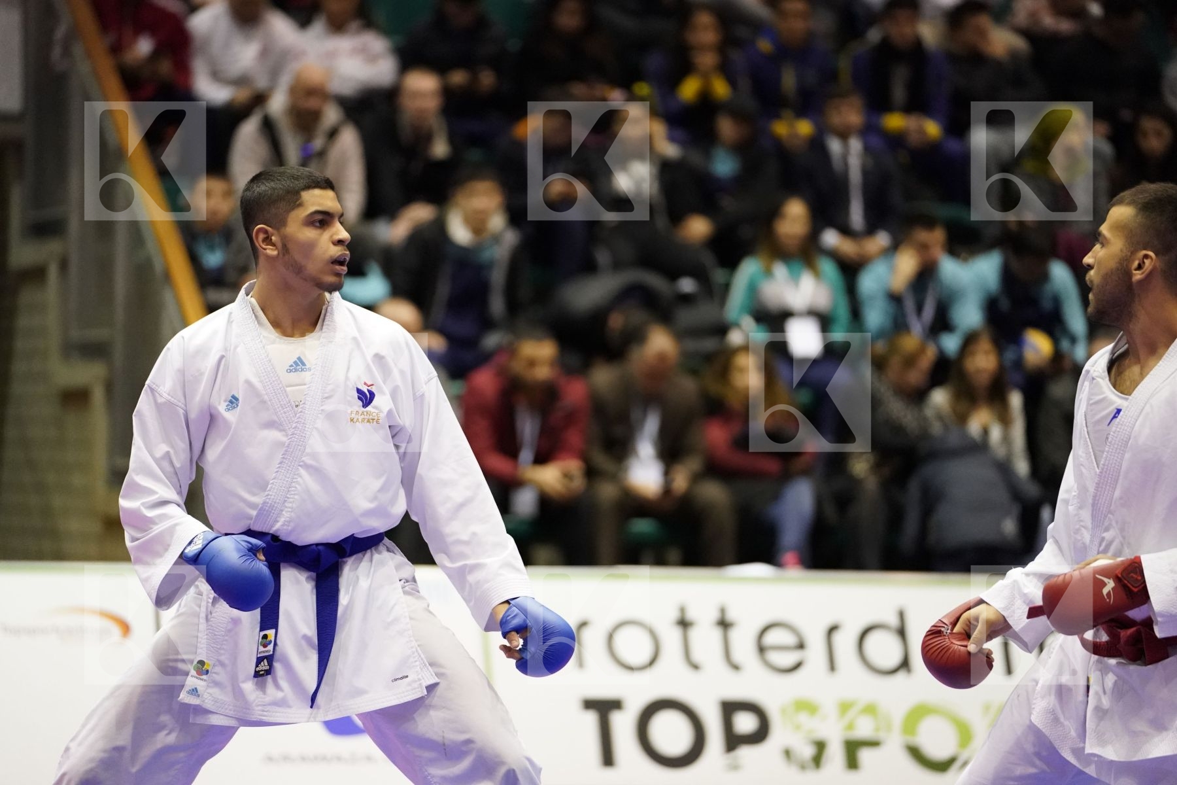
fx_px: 5917
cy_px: 392
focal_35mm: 181
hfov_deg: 11.4
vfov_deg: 7.6
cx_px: 588
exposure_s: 1/1000
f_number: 2.8
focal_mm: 181
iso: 6400
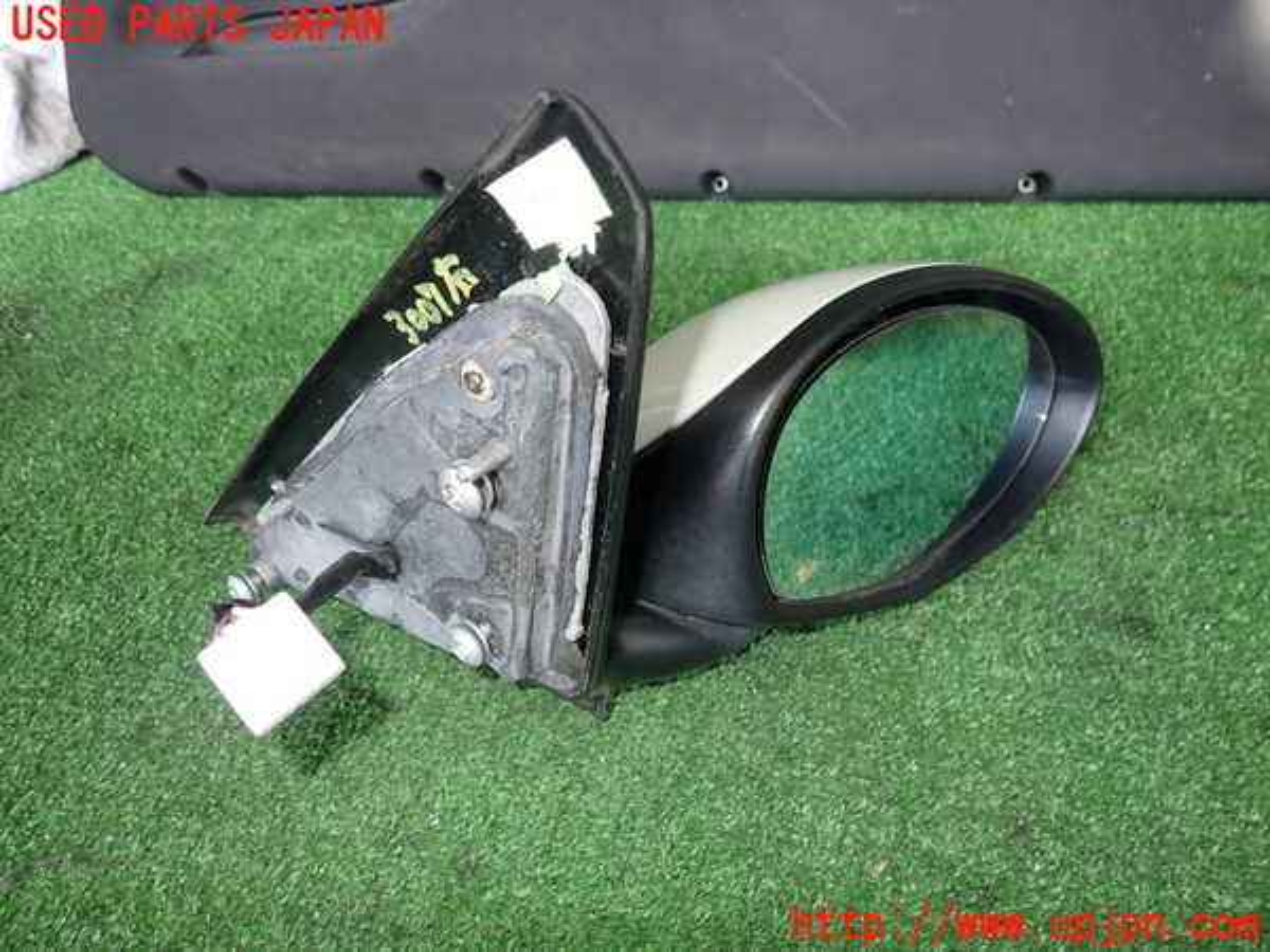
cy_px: 476
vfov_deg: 54.9
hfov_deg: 69.4
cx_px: 635
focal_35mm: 25
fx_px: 917
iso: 100
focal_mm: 4.5
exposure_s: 1/60
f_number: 2
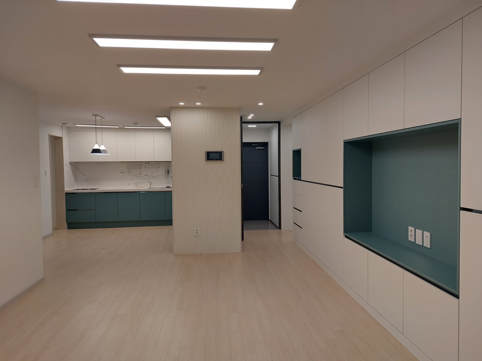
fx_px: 334
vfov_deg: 56.8
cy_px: 180
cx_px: 241
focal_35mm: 24
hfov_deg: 71.6
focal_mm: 5.23
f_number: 1.8
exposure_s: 1/59
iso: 40
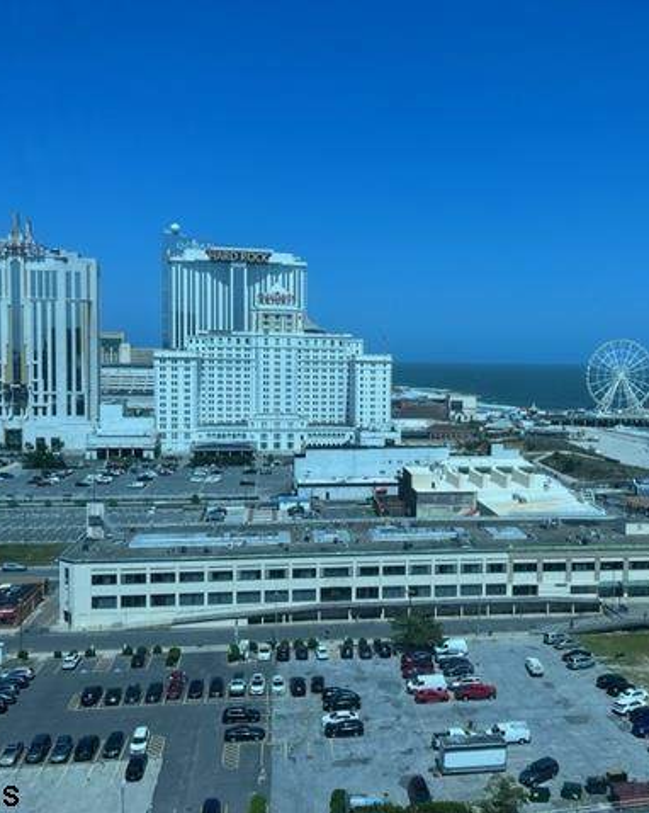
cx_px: 416
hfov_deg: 42.9
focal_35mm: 34
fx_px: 817
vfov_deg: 52.9
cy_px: 406
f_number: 1.5
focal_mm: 5.7
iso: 50
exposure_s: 1/2762
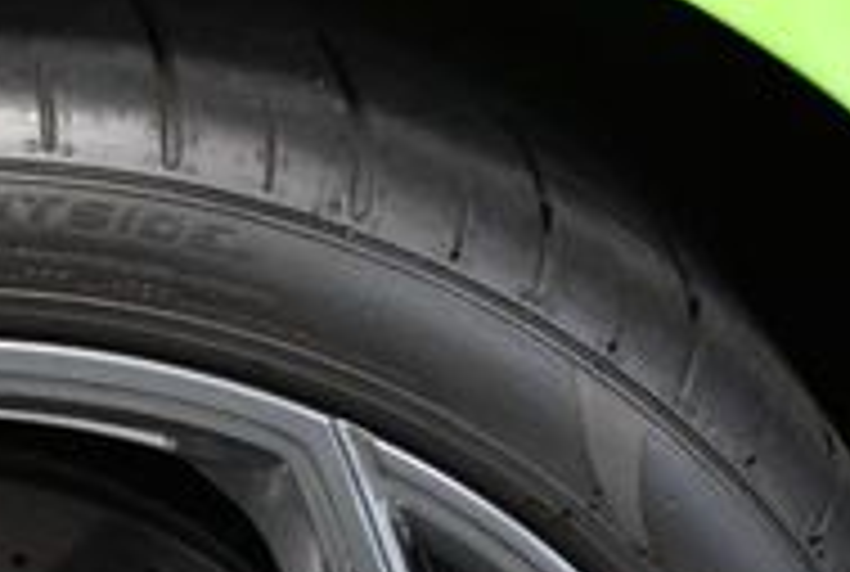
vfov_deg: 10.7
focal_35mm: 122
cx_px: -144
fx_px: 2887
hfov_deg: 16.1
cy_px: 957
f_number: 3.5
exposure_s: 1/125
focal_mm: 18
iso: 2200
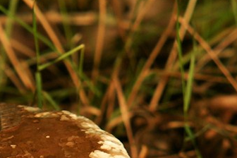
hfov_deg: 1.6
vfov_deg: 1.1
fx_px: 8439
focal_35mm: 1282
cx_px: -35
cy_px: 194
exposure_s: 1/60
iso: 100
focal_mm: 230
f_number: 5.6
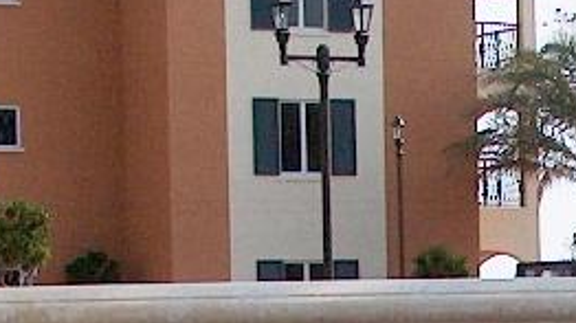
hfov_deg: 10.7
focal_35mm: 200
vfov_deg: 5.9
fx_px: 3053
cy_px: 659
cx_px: 622
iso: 100
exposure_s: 1/1176
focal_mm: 7.6
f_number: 4.8
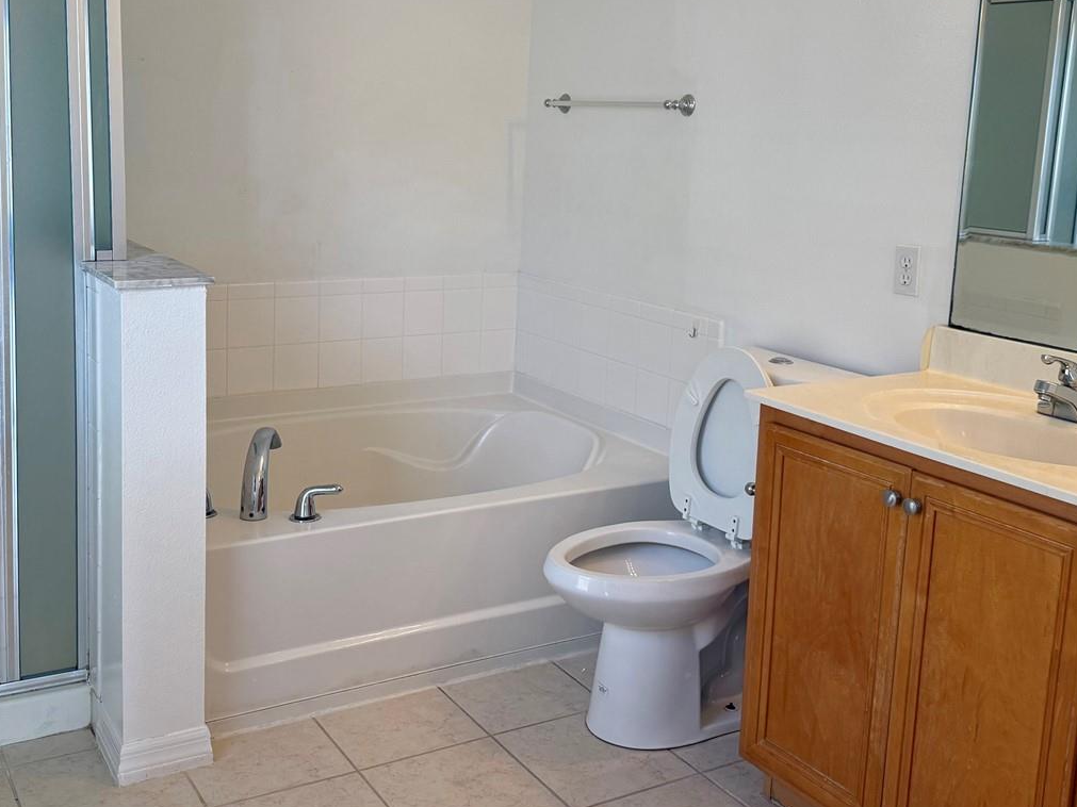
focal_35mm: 38
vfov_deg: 37.4
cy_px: 285
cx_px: 453
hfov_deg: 48.8
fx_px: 1182
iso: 125
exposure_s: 1/228
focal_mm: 6.76
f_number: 1.78
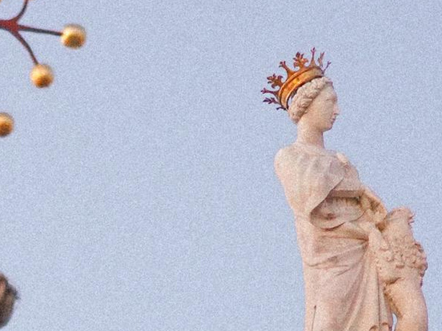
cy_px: 568
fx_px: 7265
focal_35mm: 569
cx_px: -287
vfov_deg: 2.6
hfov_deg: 3.5
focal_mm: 85
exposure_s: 1/250
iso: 3200
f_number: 1.4
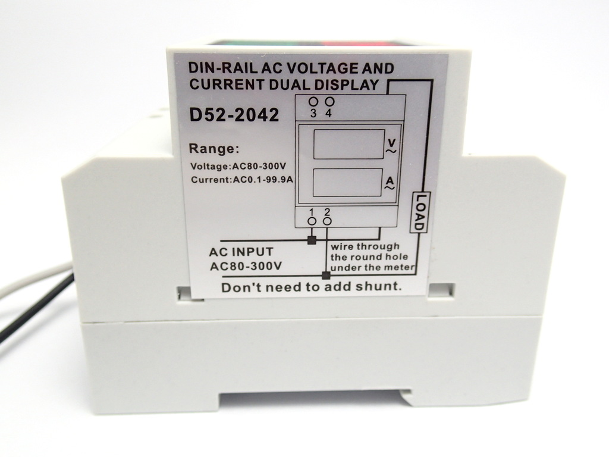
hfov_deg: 60.0
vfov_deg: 46.8
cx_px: 304
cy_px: 228
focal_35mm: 30
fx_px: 528
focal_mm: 5.5
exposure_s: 1/30
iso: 200
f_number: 3.2
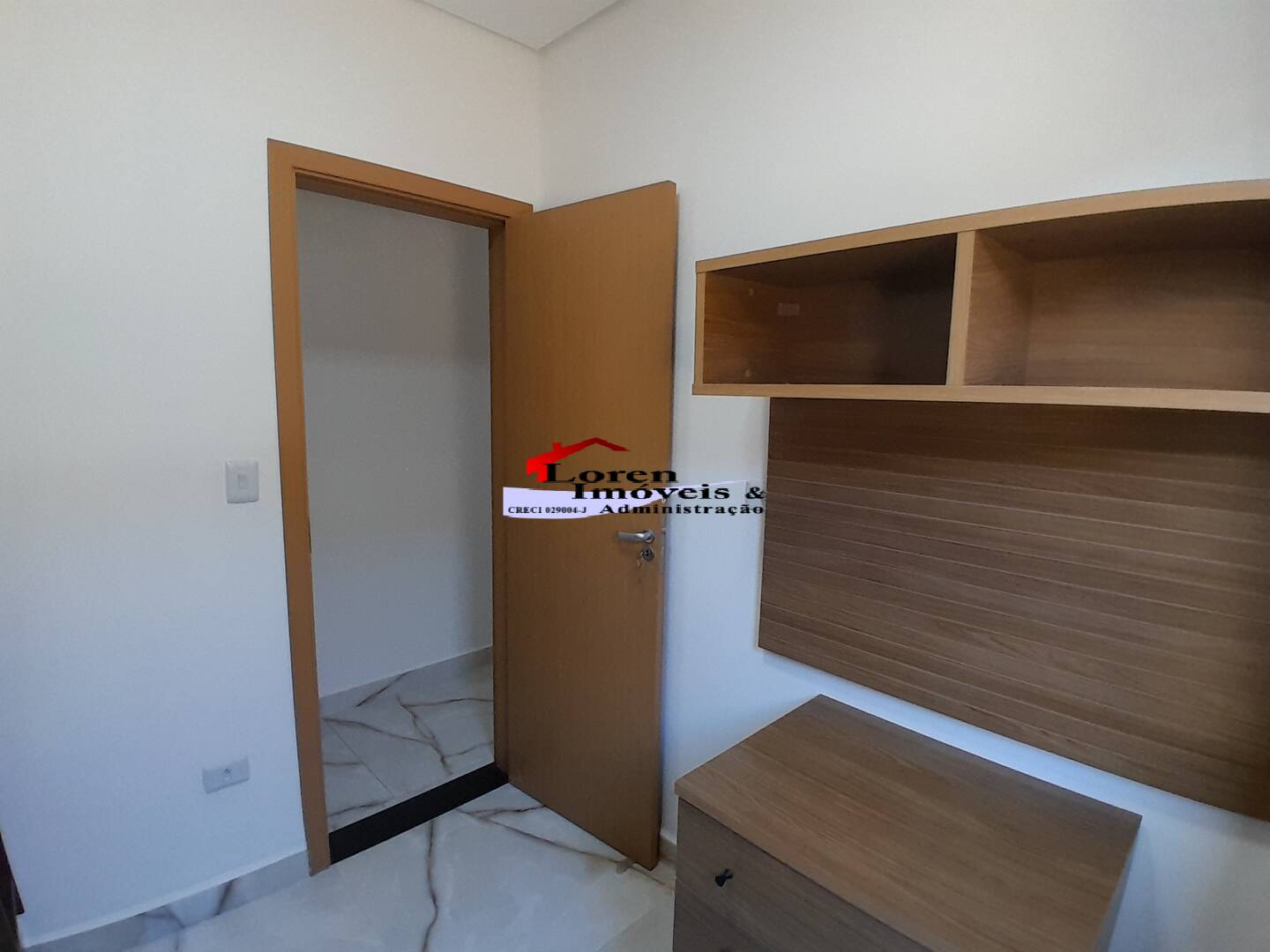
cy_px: 476
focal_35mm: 17
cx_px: 635
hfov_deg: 91.0
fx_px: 624
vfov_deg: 74.7
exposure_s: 1/40
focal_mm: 1.46
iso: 100
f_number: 2.2
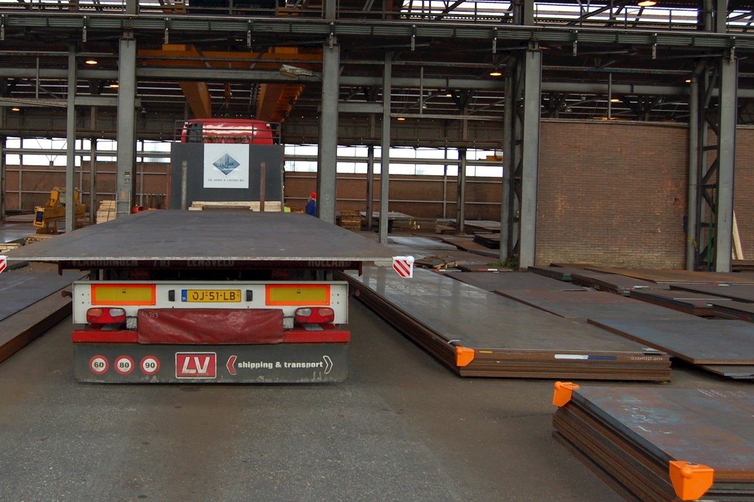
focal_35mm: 46
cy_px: 202
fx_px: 963
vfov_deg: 29.1
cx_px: 238
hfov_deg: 42.1
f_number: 5
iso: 400
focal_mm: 22
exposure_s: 1/100
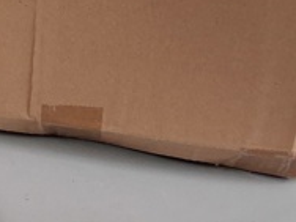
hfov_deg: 16.2
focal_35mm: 115
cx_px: -94
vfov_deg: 12.8
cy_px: 25
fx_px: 983
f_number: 1.8
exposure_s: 1/100
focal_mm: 4
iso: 400
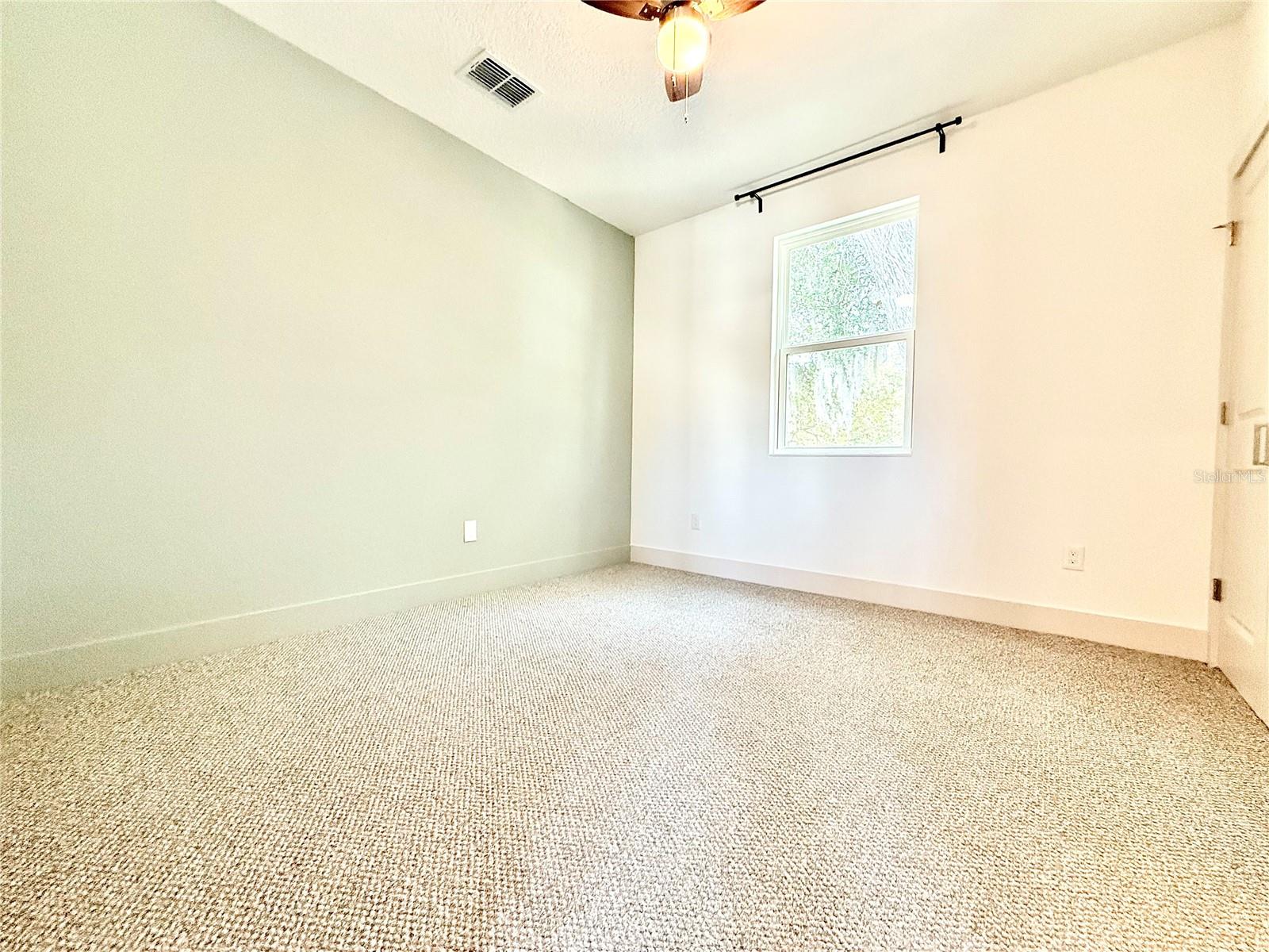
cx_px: 634
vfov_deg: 85.7
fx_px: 513
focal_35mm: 14
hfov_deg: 102.1
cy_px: 476
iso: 500
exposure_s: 1/120
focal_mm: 2.22
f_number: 2.2
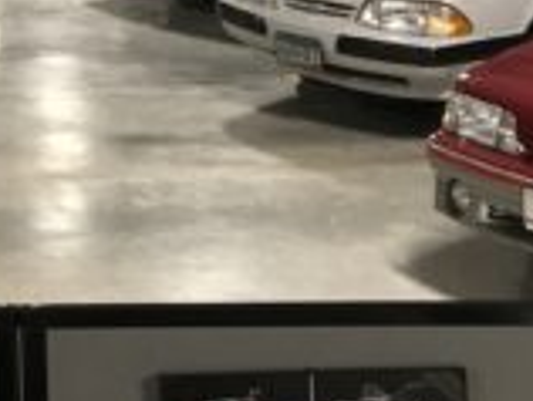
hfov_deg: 13.8
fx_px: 2097
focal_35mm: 136
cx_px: -209
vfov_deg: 9.9
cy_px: -468
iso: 32
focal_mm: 3.99
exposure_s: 1/30
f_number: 1.8
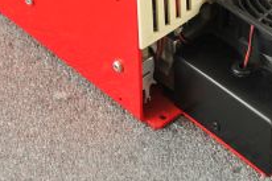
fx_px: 1208
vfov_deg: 8.4
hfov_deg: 12.8
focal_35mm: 160
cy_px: -71
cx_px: 201
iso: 800
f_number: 5.6
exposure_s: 1/125
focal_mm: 55
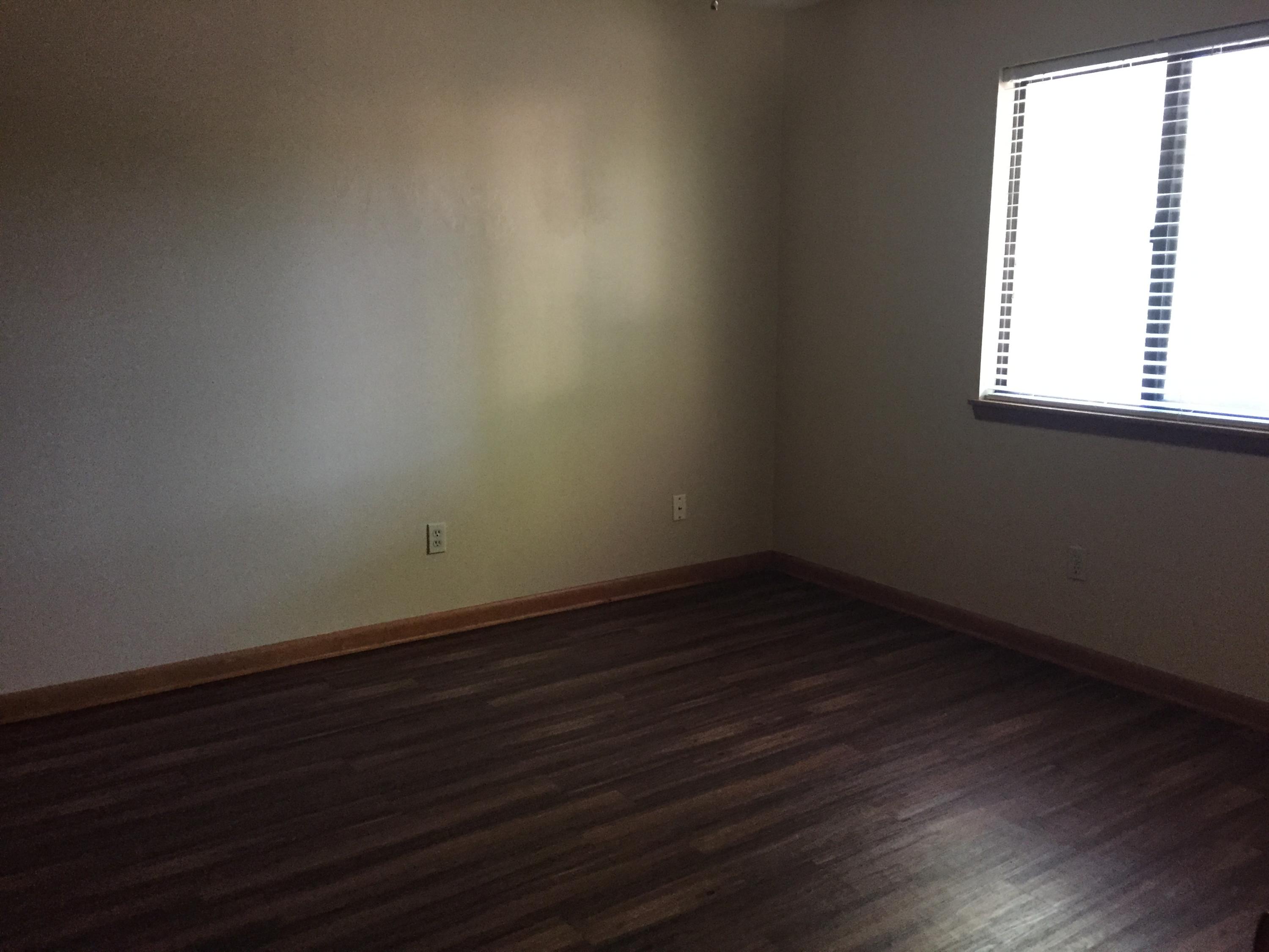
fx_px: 1063
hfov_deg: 61.7
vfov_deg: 48.2
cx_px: 634
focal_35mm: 29
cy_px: 476
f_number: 2.2
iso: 320
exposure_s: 1/30
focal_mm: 4.15
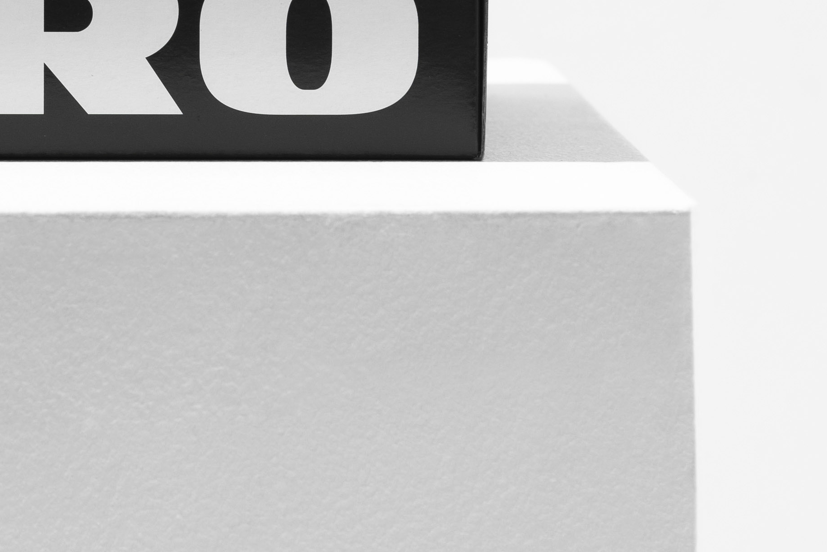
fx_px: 8478
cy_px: -245
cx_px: -192
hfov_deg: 5.6
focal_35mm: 369
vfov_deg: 3.7
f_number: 5.6
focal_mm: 85
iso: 100
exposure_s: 1/160
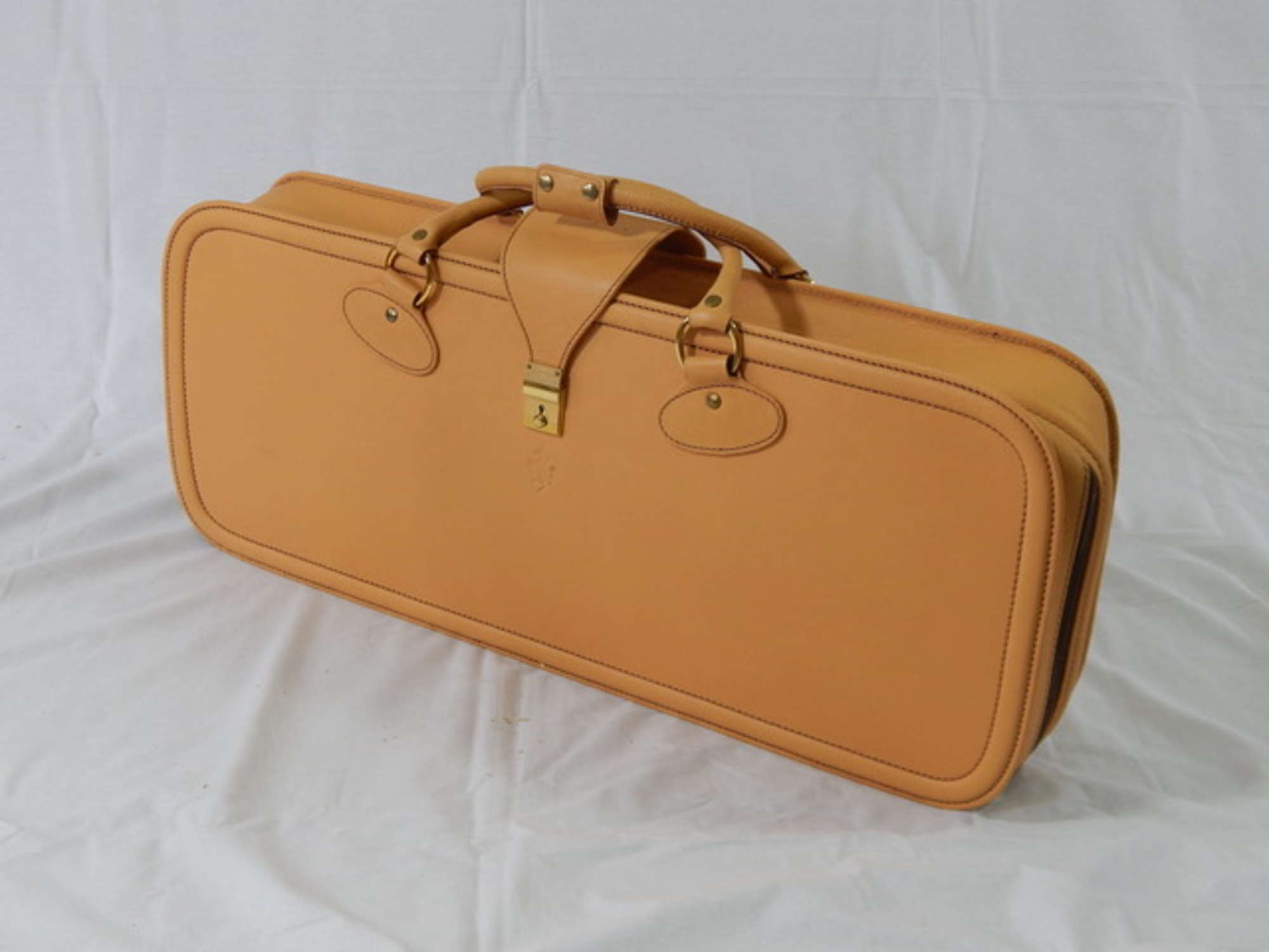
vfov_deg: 29.7
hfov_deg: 38.9
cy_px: 476
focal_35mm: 49
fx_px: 1796
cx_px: 634
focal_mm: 8.6
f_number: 3.7
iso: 160
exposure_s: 1/30
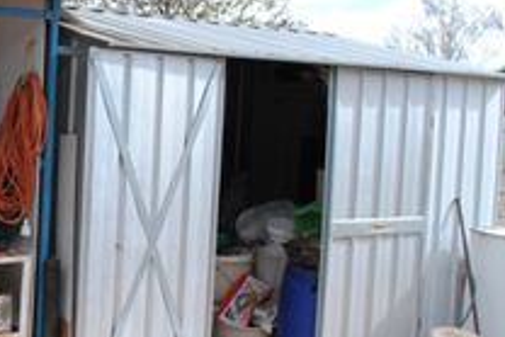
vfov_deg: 22.3
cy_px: 135
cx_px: 49
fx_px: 856
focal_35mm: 61
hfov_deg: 31.3
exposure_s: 1/125
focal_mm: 18
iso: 100
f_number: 5.6
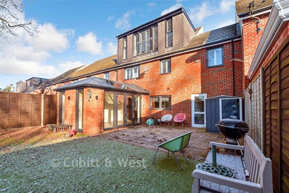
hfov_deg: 100.4
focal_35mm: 15
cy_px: 96
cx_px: 144
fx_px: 120
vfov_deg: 77.4
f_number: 8
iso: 250
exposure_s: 1/125
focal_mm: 10
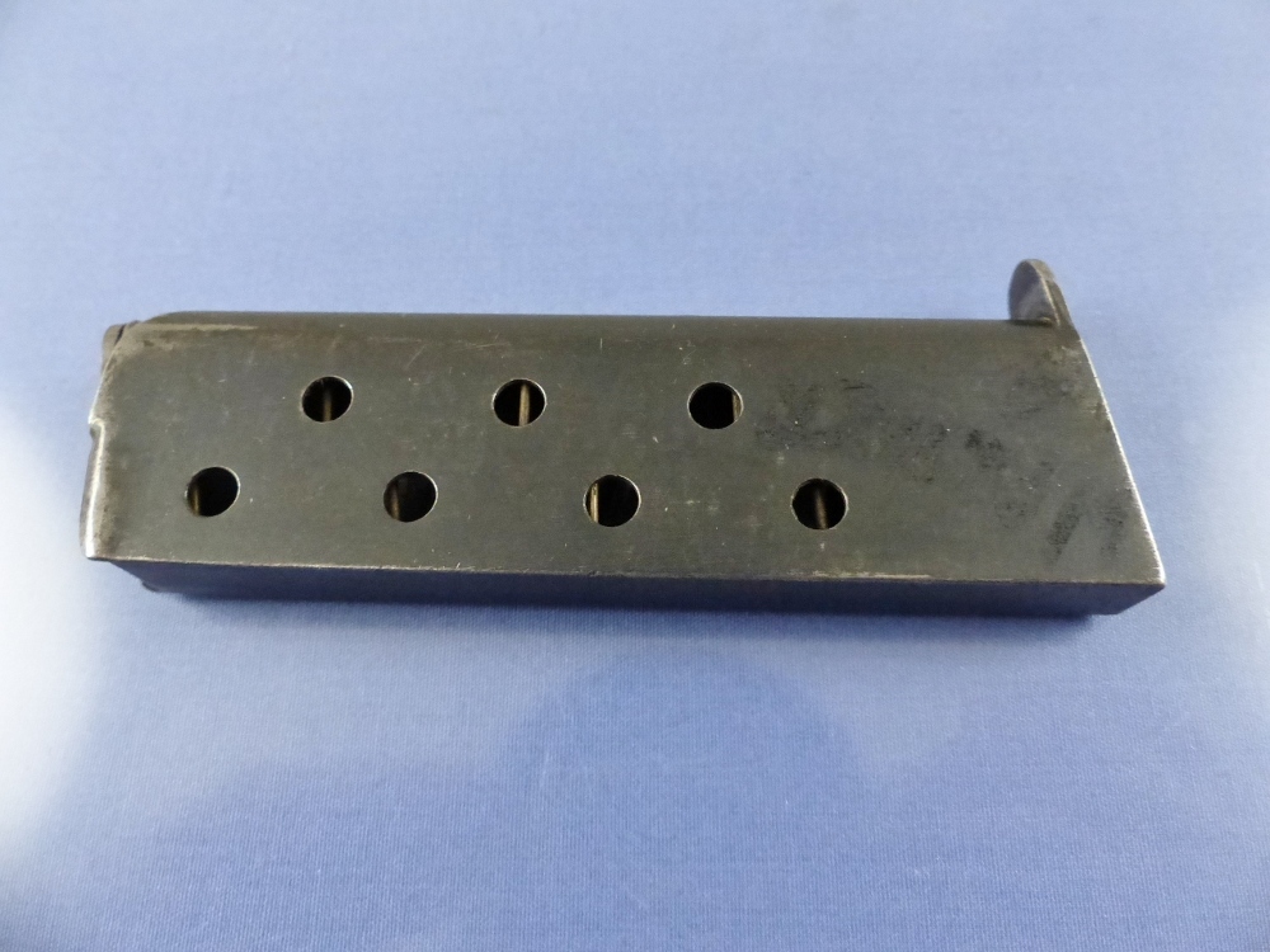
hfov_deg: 69.4
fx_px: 917
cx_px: 635
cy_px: 476
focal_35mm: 25
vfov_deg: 54.9
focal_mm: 4.5
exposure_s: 1/250
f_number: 2.8
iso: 1000
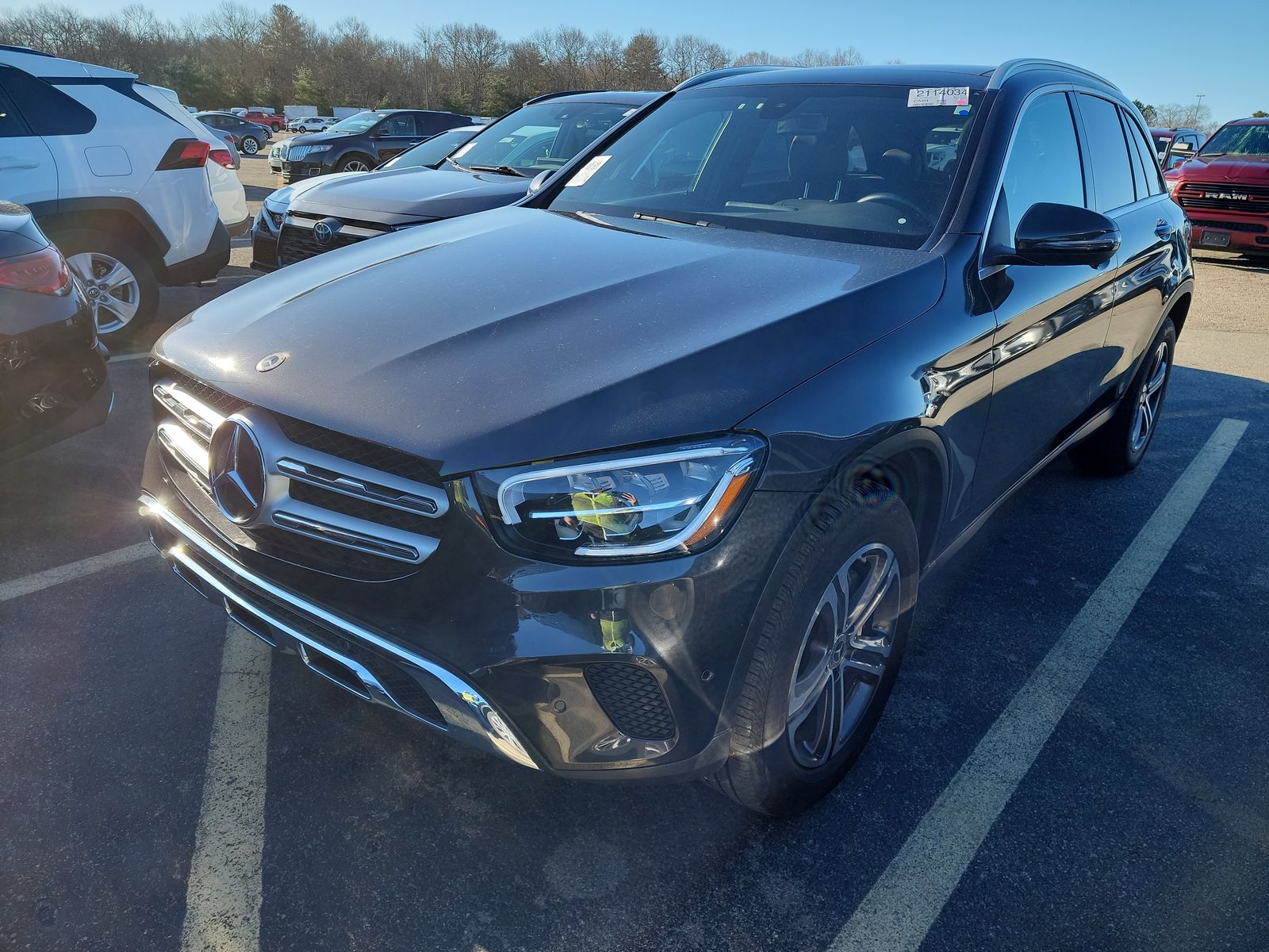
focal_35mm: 24
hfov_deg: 71.6
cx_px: 634
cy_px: 476
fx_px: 880
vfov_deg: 56.8
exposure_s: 1/226
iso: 50
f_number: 1.8
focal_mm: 6.7
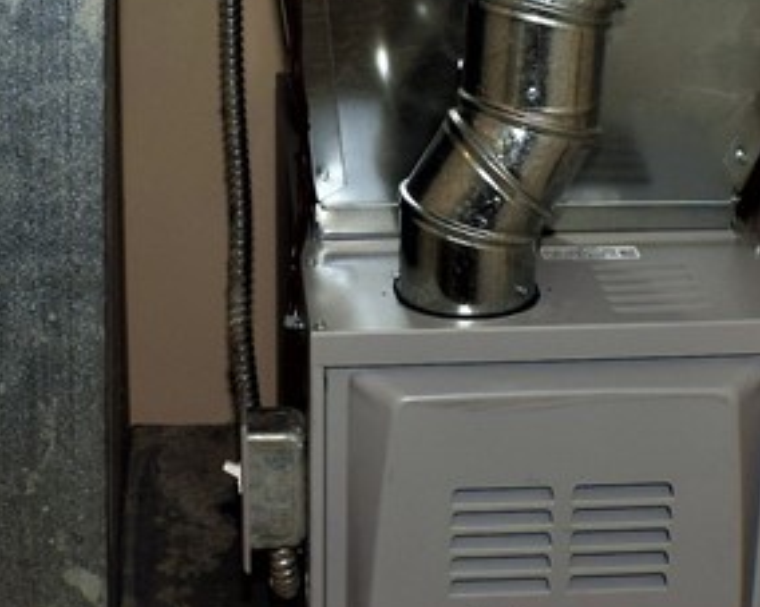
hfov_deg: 19.6
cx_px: 163
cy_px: 243
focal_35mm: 97
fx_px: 2181
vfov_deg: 15.8
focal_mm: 18
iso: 100
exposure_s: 1/60
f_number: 8
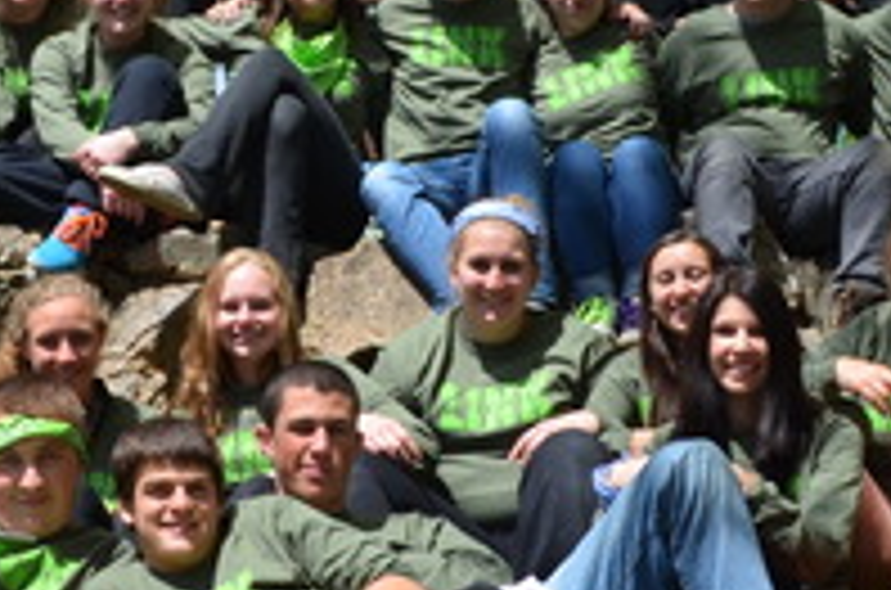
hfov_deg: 17.0
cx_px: 234
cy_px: 250
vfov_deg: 11.4
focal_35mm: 120
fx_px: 2963
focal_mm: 22
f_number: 8
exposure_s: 1/250
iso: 110
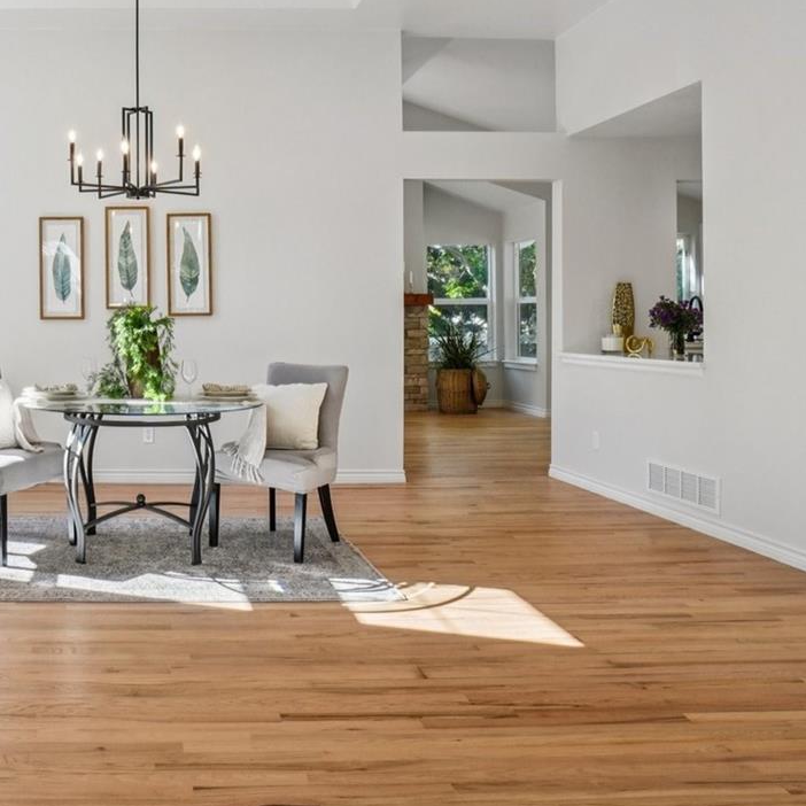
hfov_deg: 48.4
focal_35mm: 32
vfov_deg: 50.9
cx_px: 165
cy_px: 332
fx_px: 842
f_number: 8
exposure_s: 1/125
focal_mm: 11
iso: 400
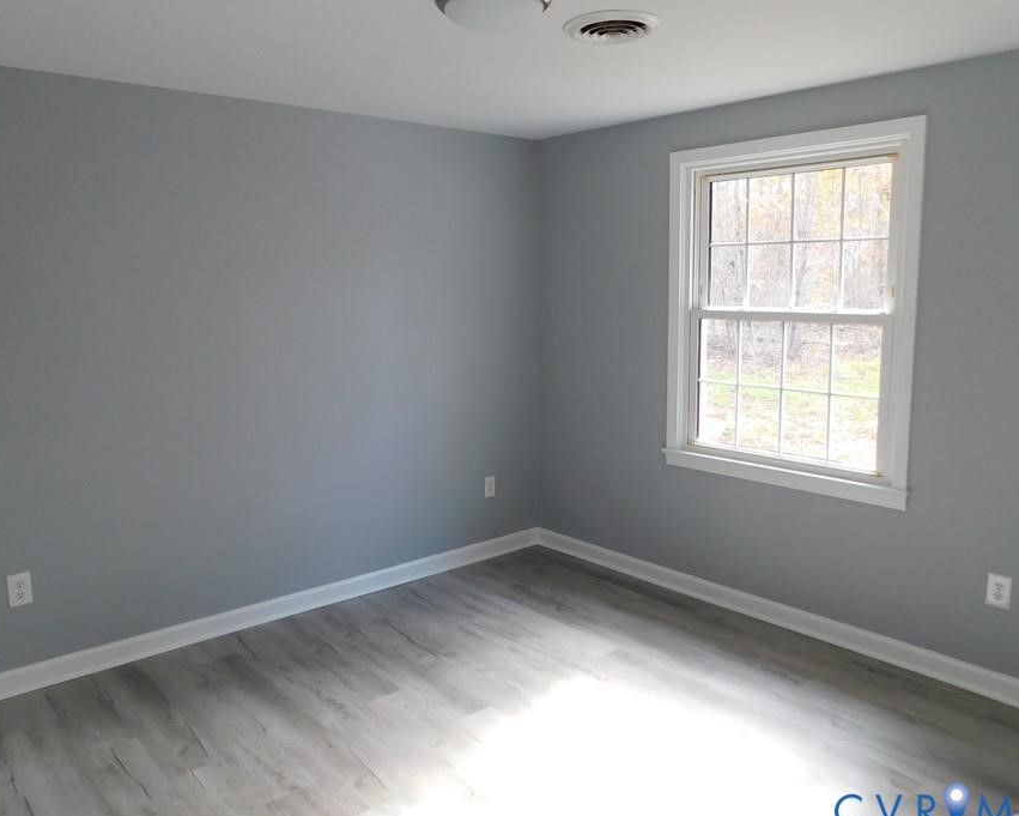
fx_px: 814
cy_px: 383
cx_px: 466
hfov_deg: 64.0
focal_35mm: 27
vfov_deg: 53.2
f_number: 3
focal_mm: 4
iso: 125
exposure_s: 1/50
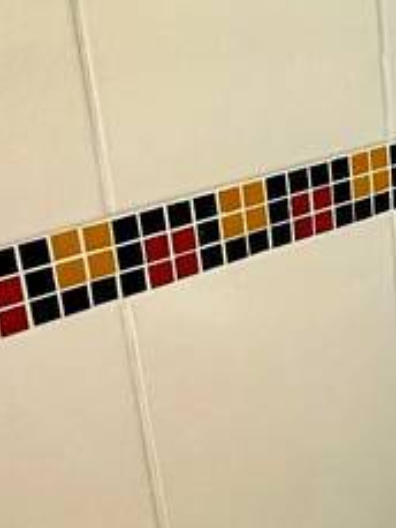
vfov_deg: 29.2
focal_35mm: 66
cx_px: 555
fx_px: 1006
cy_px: 191
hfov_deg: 19.9
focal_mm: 2.22
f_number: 2.2
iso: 400
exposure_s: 1/60
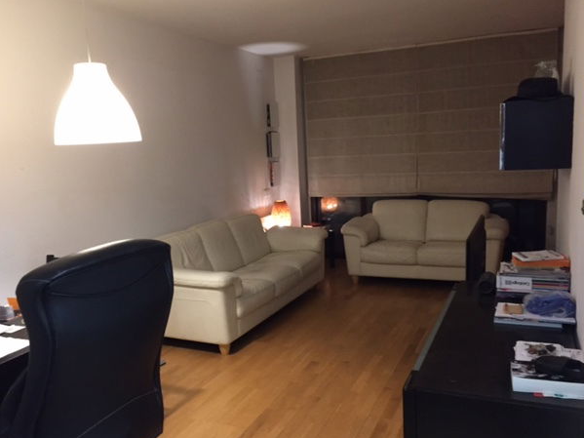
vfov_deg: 45.4
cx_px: 295
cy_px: 231
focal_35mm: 31
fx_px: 523
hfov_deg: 58.4
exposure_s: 1/17
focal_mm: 4.15
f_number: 2.2
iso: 250
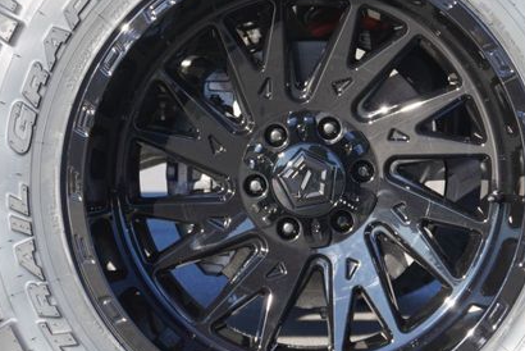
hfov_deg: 22.6
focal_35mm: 90
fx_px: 1313
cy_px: 160
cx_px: 319
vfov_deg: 15.2
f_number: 4.5
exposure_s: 1/200
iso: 100
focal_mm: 24
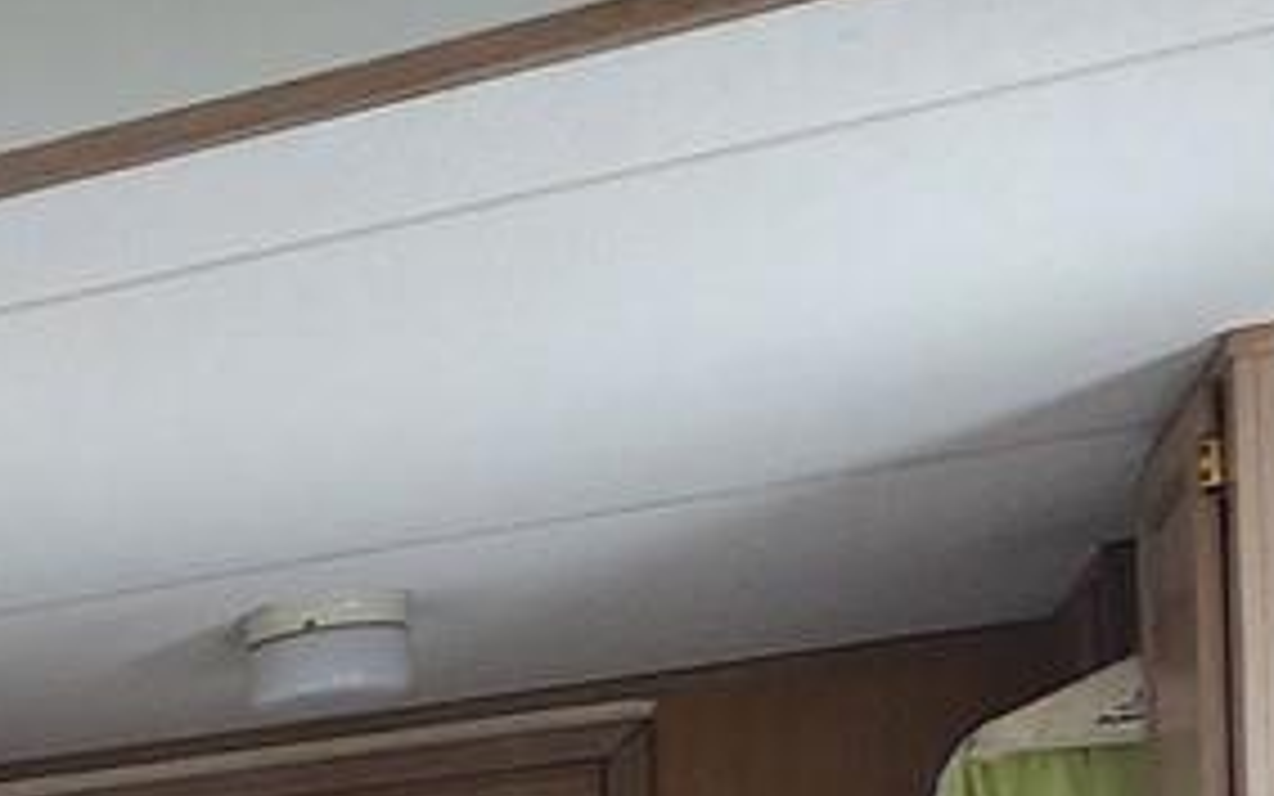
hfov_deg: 16.1
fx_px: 2709
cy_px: 1453
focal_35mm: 78
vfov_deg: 14.6
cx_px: -1612
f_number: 2.2
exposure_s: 1/60
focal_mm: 2.2
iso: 200
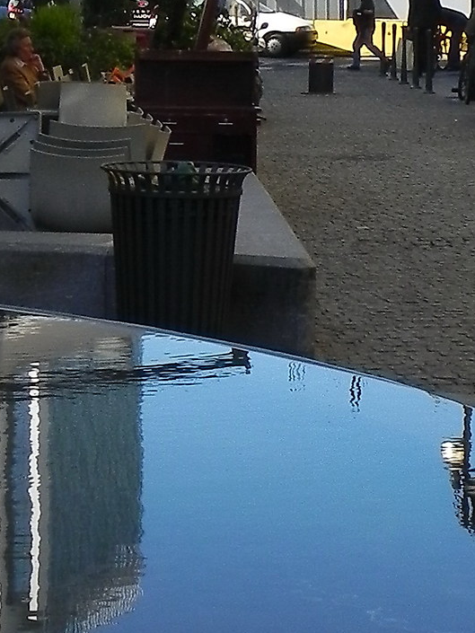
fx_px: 2305
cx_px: 82
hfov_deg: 11.7
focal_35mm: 126
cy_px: 184
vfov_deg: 15.6
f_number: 6.3
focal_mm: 6.6
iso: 200
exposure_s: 1/310
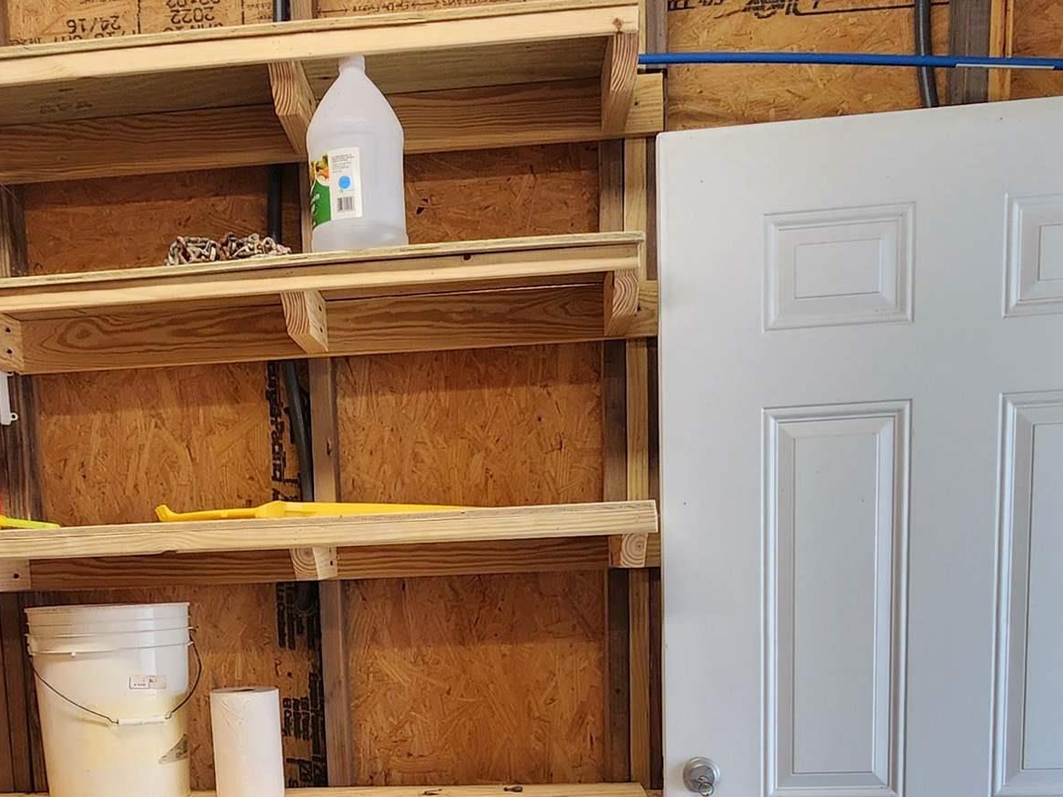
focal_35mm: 34
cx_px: 394
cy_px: 711
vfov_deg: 39.0
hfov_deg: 53.3
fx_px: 1044
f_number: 2.2
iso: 125
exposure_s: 1/60
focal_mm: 2.2
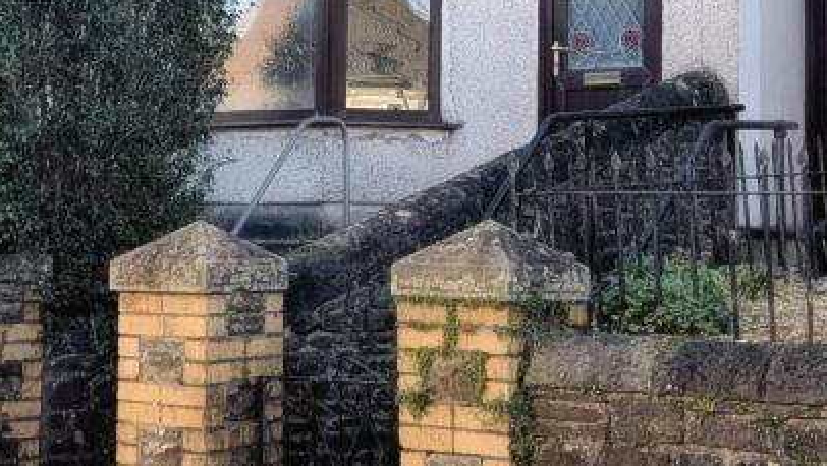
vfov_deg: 17.4
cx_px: 346
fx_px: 1448
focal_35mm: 66
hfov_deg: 31.8
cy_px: -103
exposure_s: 1/342
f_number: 1.68
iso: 20
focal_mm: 6.9
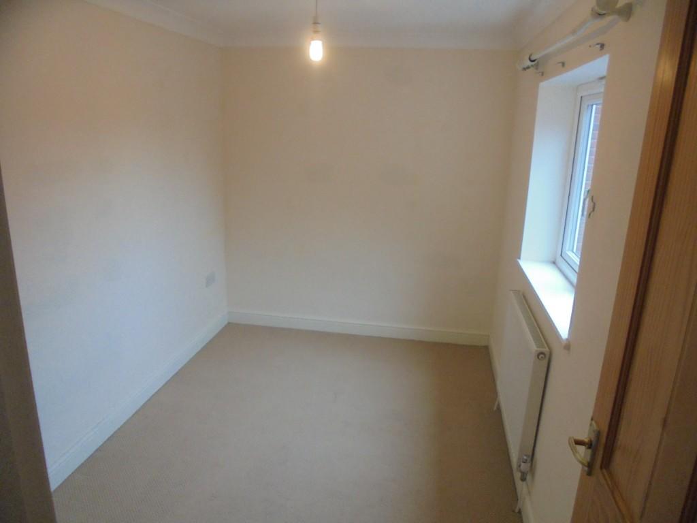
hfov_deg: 67.3
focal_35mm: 26
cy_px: 262
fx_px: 524
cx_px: 348
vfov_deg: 53.1
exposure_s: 1/50
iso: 400
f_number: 3.5
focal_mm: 4.6
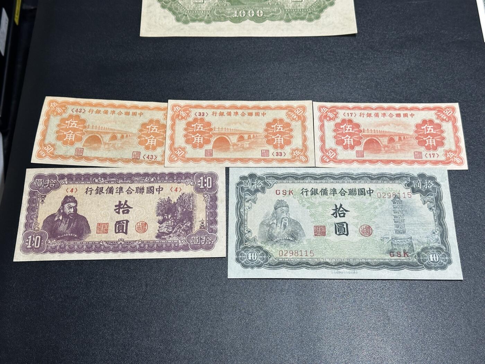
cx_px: 242
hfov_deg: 39.7
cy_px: 182
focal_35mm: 48
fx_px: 673
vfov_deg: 30.3
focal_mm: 6.86
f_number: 1.78
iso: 125
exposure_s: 1/50
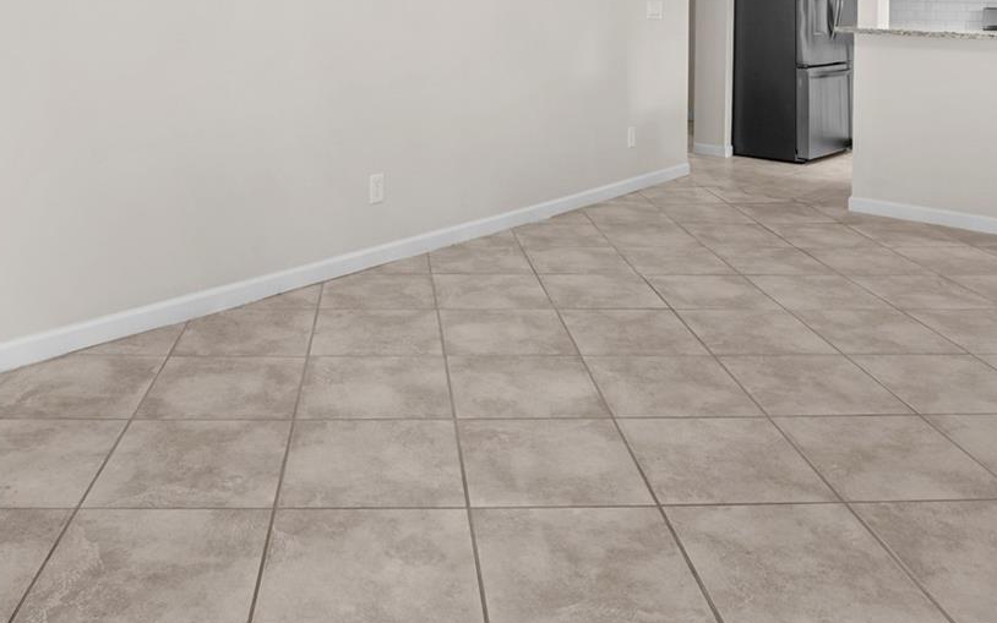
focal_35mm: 32
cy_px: 6
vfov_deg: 35.8
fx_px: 870
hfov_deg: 59.6
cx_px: 519
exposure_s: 1/10
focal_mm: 16
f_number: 10
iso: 320
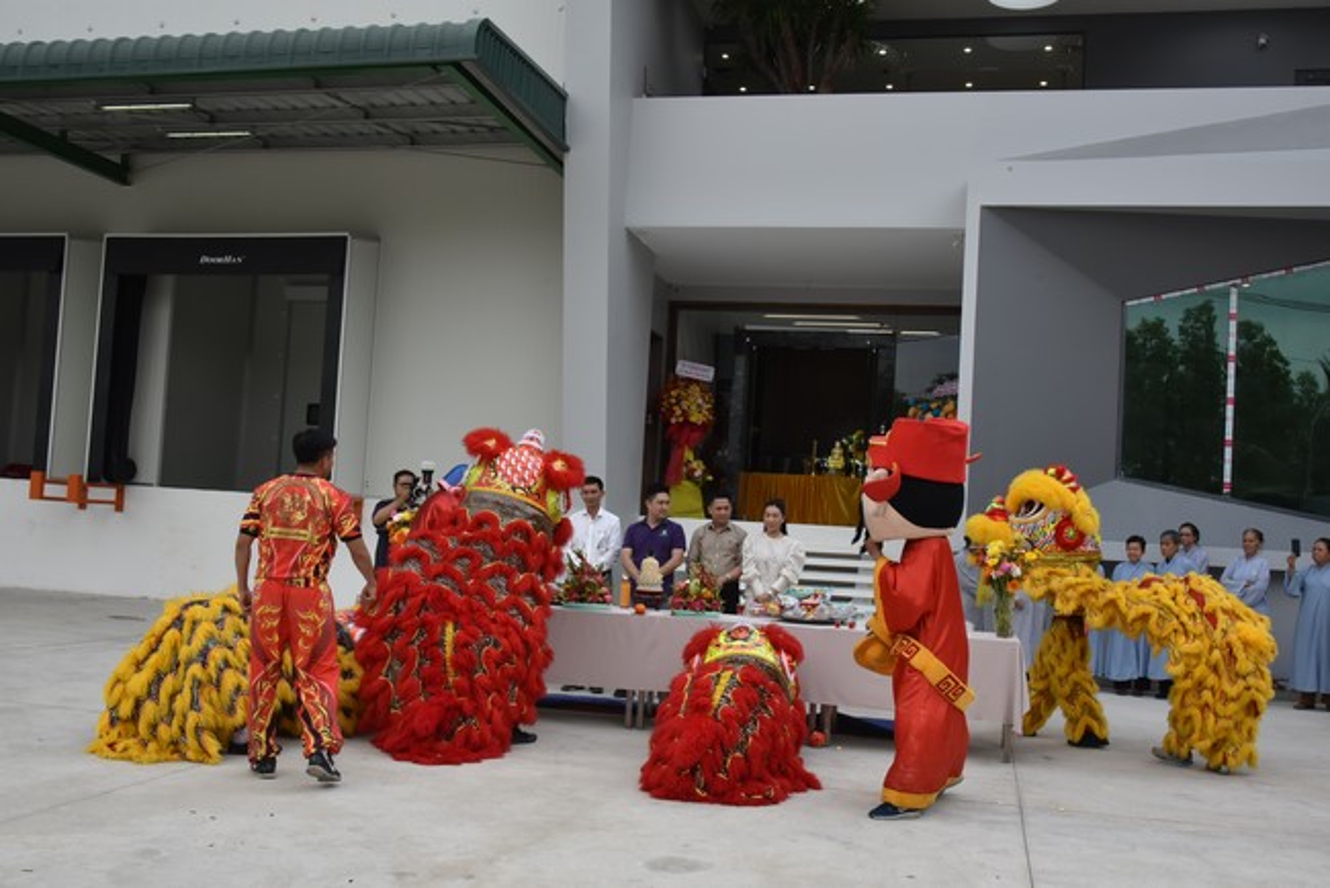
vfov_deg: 37.9
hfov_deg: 54.4
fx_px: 1294
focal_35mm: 35
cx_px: 665
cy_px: 444
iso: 1600
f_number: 13
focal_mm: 35
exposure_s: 1/640
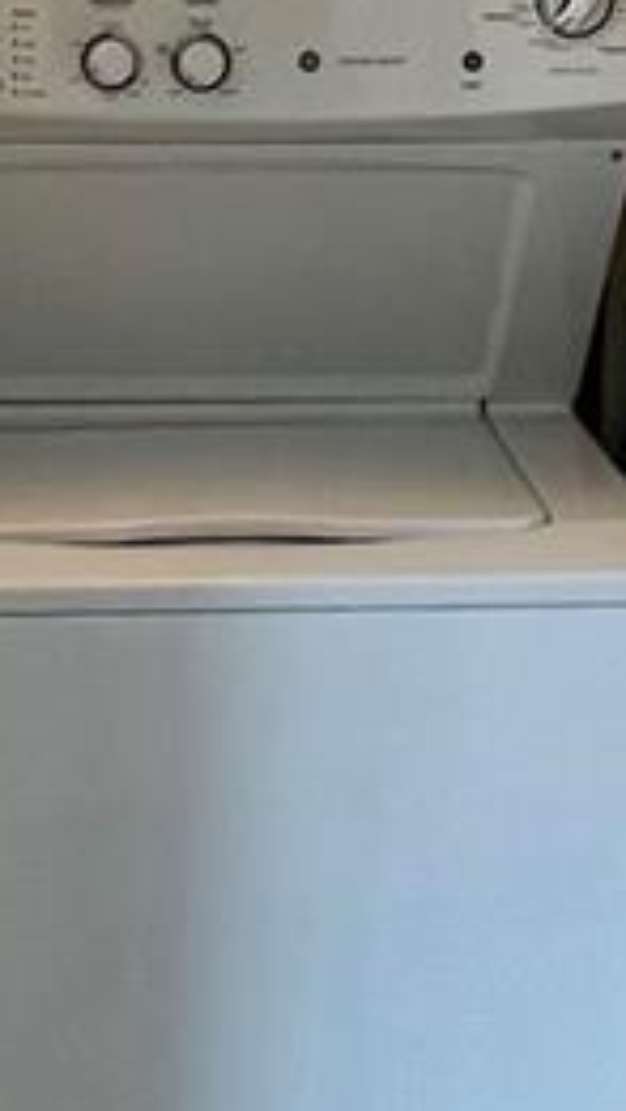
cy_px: 38
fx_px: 1916
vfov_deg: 30.4
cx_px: 264
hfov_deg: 18.5
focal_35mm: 65
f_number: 1.8
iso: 160
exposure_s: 1/60
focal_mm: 1.57
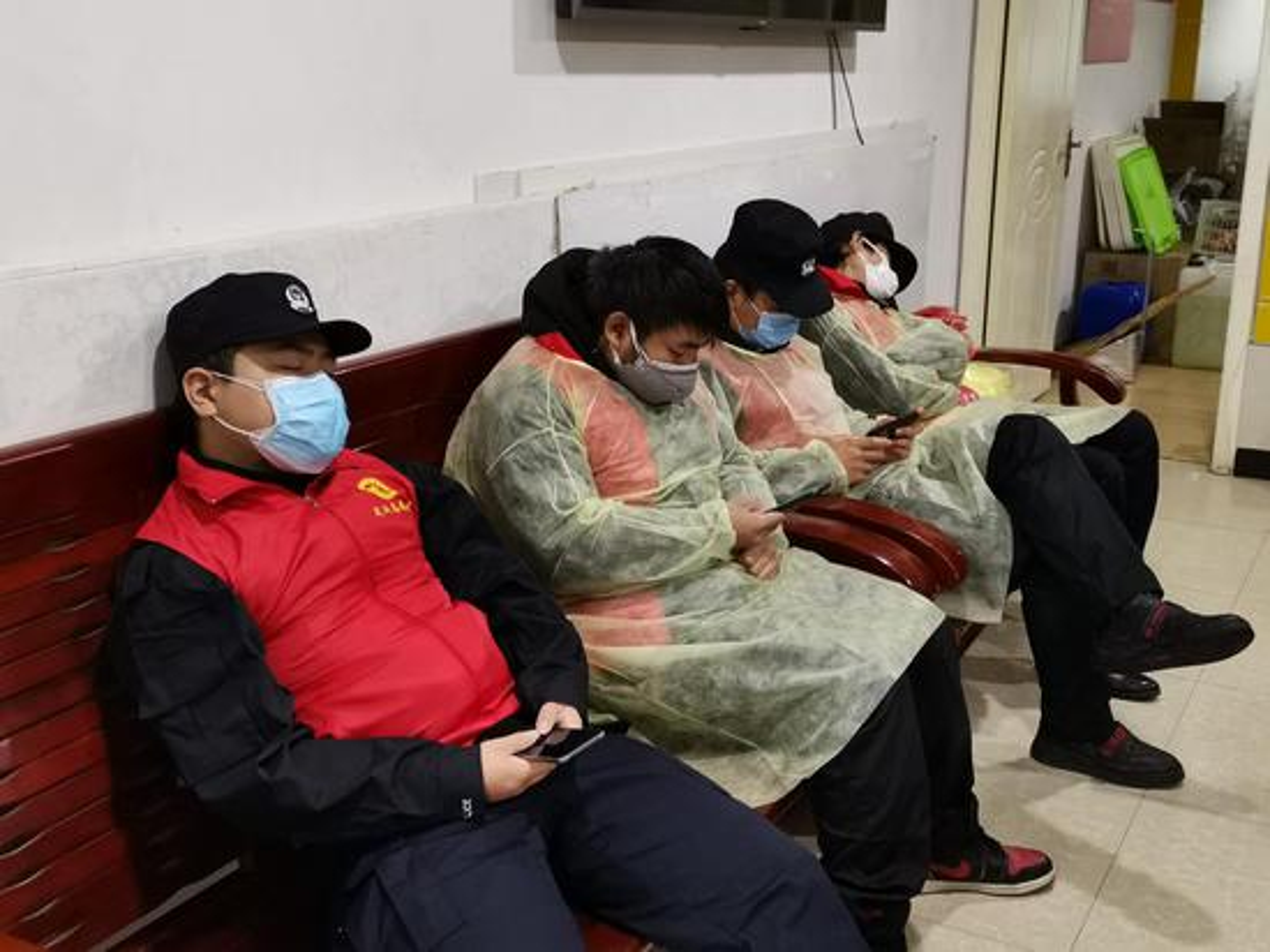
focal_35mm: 39
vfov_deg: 36.8
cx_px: 635
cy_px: 476
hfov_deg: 47.9
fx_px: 1430
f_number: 1.8
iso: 400
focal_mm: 4.75
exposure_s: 1/33.3
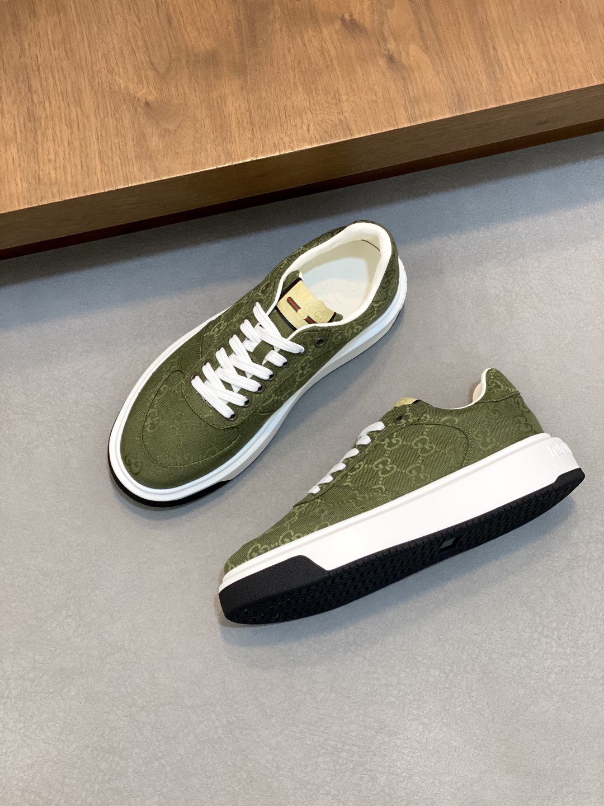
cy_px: 403
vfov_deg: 36.8
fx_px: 1210
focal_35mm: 52
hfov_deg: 28.0
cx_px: 302
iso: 125
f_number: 2
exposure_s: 1/100
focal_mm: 6
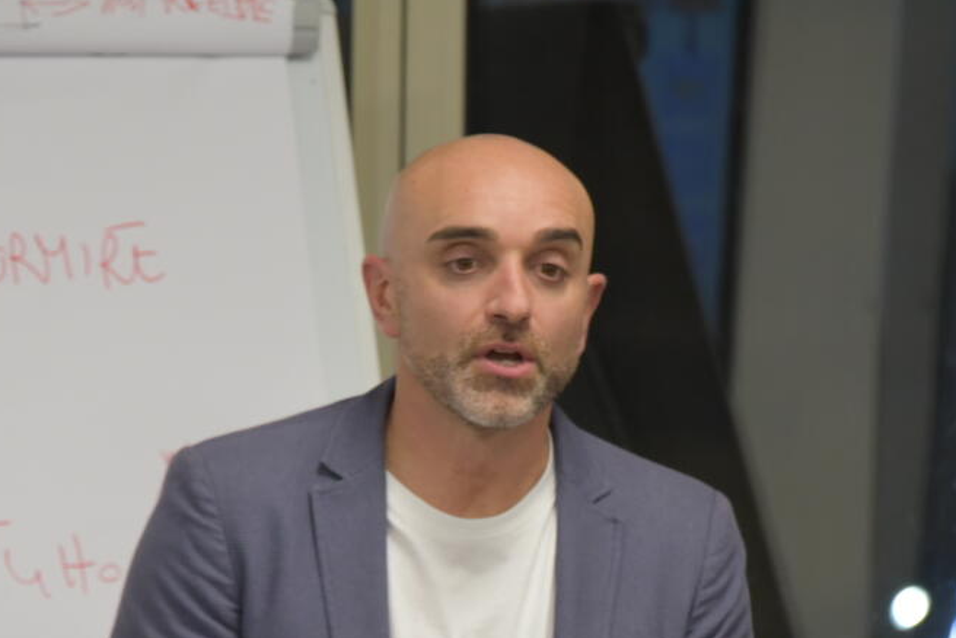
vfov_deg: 3.3
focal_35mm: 421
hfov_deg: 4.9
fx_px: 11184
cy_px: 519
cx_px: 436
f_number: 5.6
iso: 2800
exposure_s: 1/125
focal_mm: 230
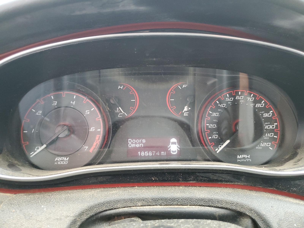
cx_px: 152
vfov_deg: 53.1
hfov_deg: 67.3
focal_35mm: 26
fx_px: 228
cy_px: 114
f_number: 1.5
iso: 191
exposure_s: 1/60.2
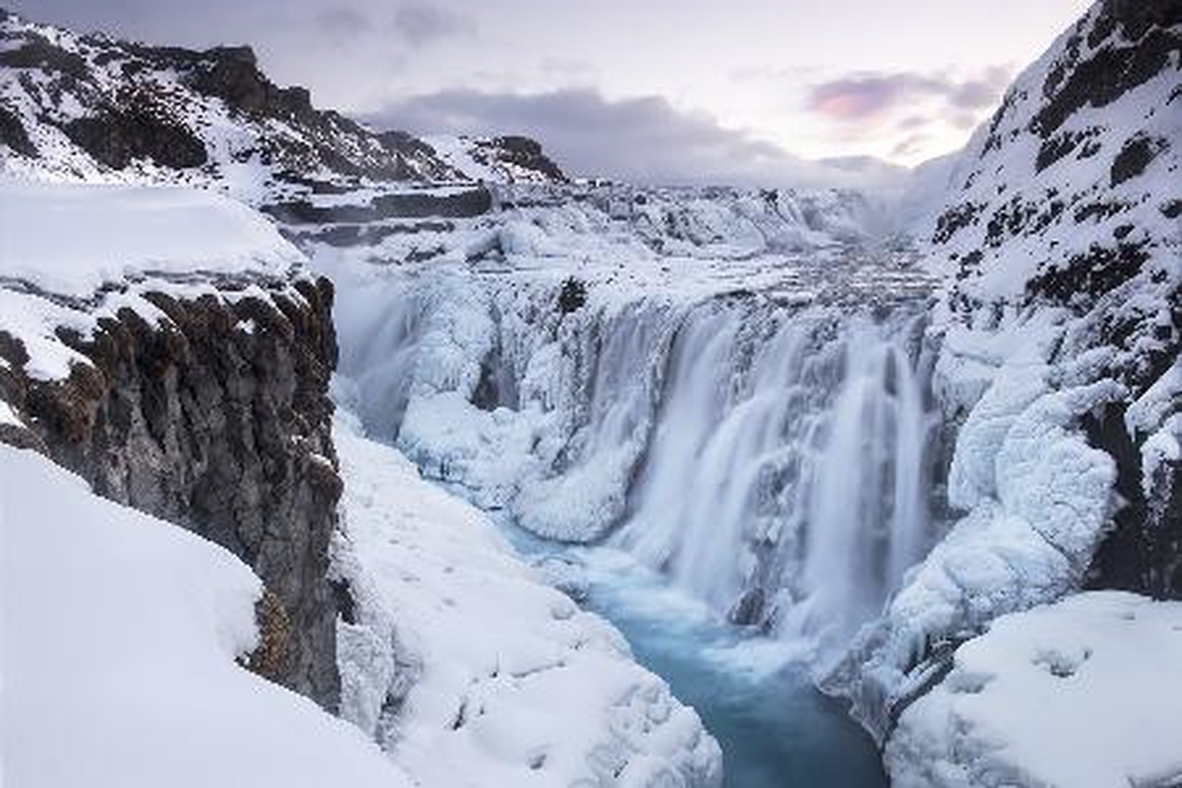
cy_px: 394
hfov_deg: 60.3
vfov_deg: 42.3
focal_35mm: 31
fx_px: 1018
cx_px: 591
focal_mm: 31
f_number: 9
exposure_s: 1/2.5
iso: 200
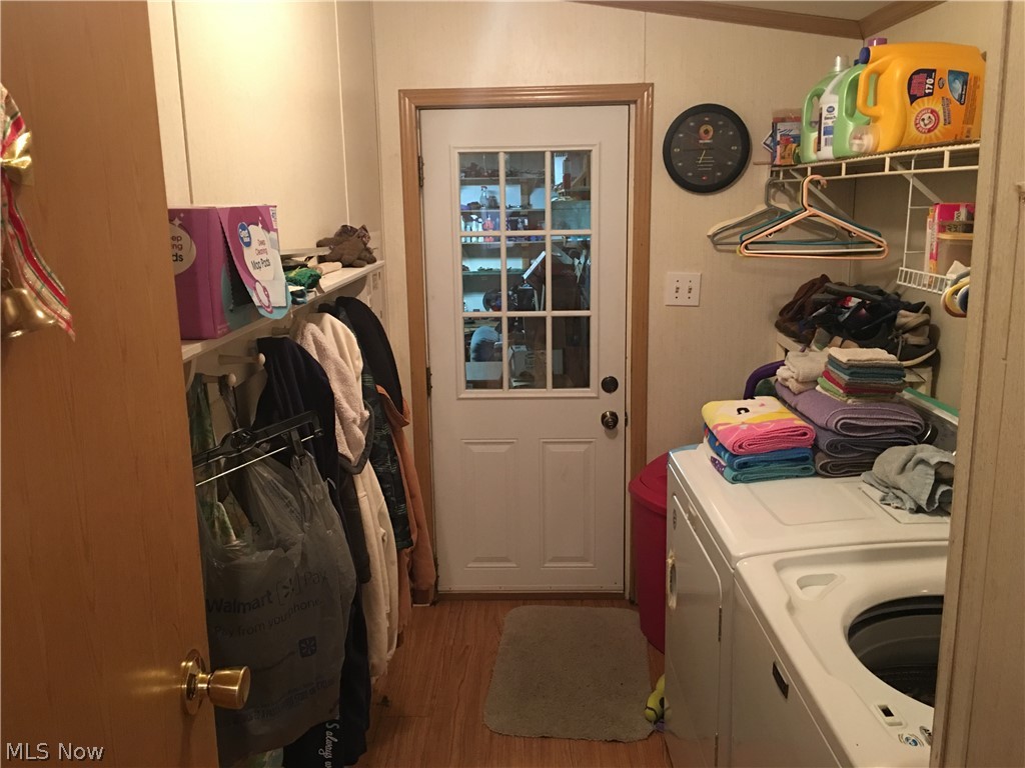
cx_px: 512
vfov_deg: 48.2
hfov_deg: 61.7
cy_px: 384
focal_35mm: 29
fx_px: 859
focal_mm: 4.15
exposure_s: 1/10
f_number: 2.2
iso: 100
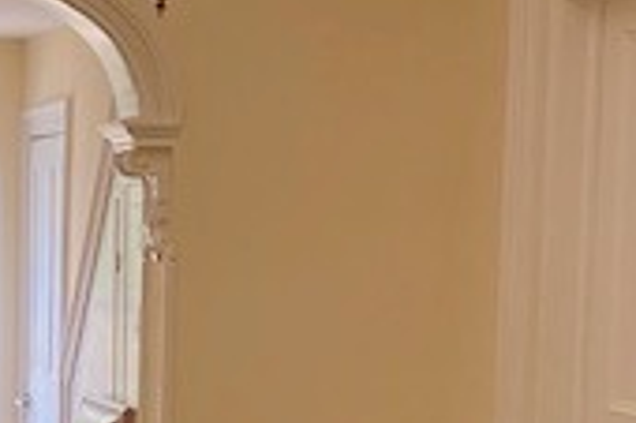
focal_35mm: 102
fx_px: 1800
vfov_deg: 13.3
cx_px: -19
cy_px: 356
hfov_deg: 19.4
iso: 200
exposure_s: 1/60
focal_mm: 4.25
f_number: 1.8
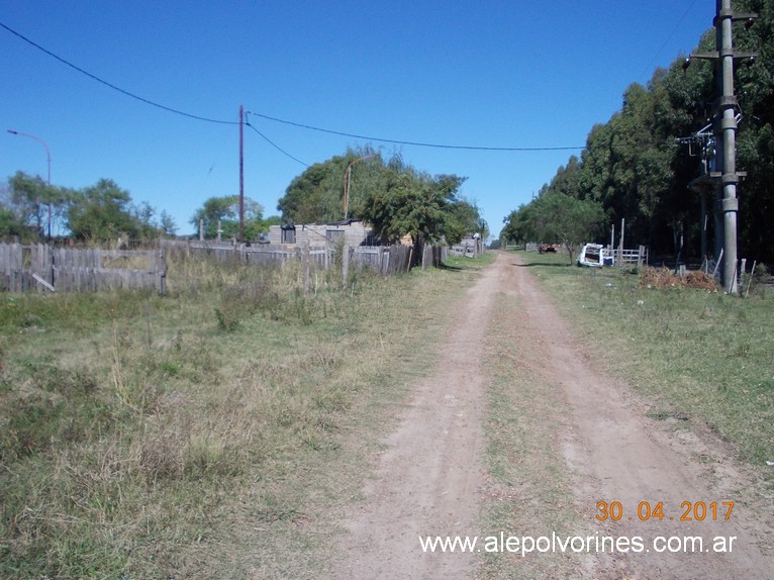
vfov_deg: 37.7
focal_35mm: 38
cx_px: 387
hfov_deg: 49.0
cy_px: 290
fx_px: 849
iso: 80
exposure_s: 1/320
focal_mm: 5.3
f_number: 6.2
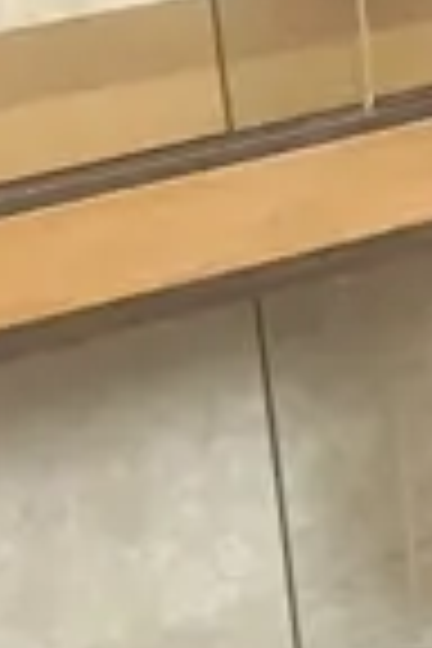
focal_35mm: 207
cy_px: 495
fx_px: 3726
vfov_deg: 9.9
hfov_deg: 5.9
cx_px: 1557
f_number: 1.8
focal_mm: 3.99
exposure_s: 1/33
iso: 320
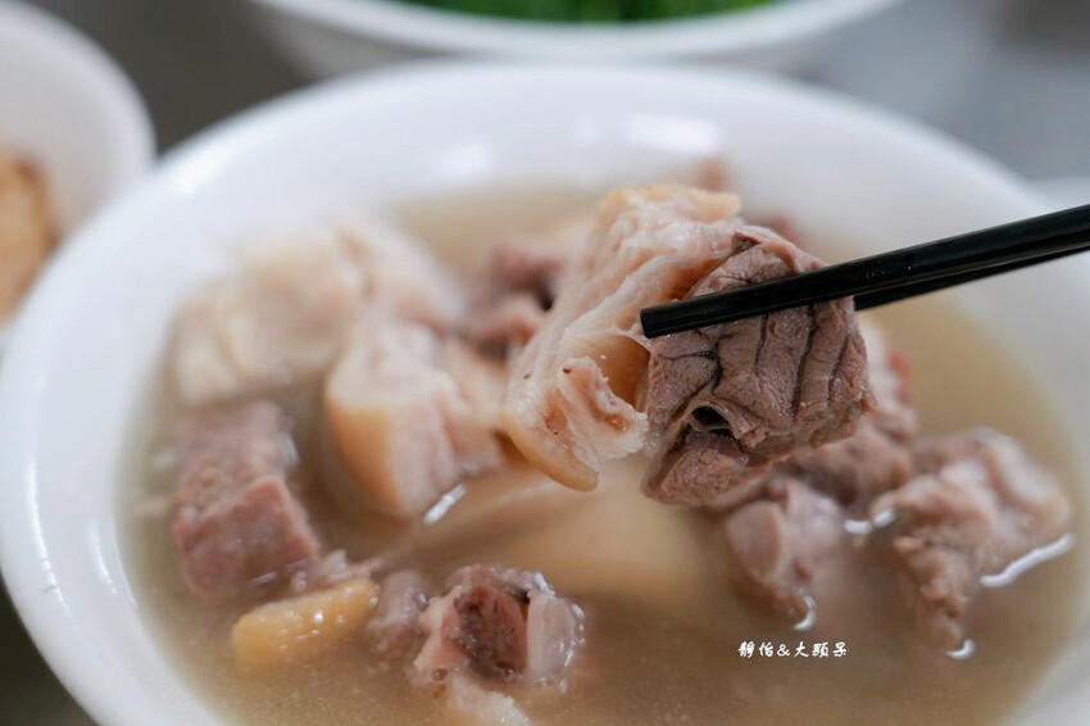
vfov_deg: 21.2
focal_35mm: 64
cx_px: 545
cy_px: 363
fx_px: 1937
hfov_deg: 31.4
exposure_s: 1/80
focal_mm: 64
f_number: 4
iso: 1250
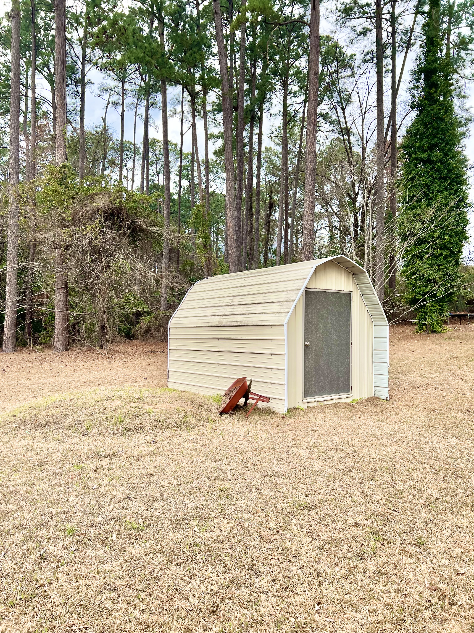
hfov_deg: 53.1
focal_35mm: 26
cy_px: 316
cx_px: 237
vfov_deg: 67.3
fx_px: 475
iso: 40
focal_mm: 5.7
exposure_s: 1/216
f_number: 1.5
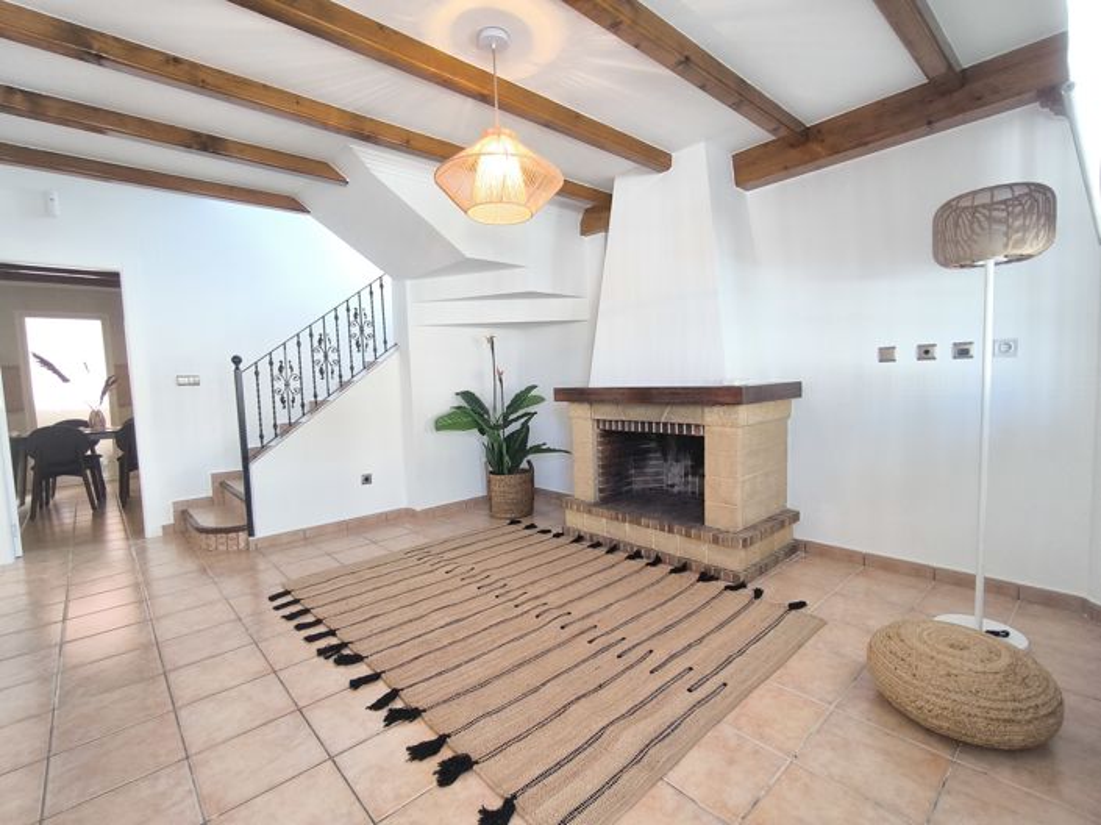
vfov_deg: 78.1
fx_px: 509
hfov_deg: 94.5
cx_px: 550
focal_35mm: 16
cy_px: 412
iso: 160
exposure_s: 1/50
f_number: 2.2
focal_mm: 1.91
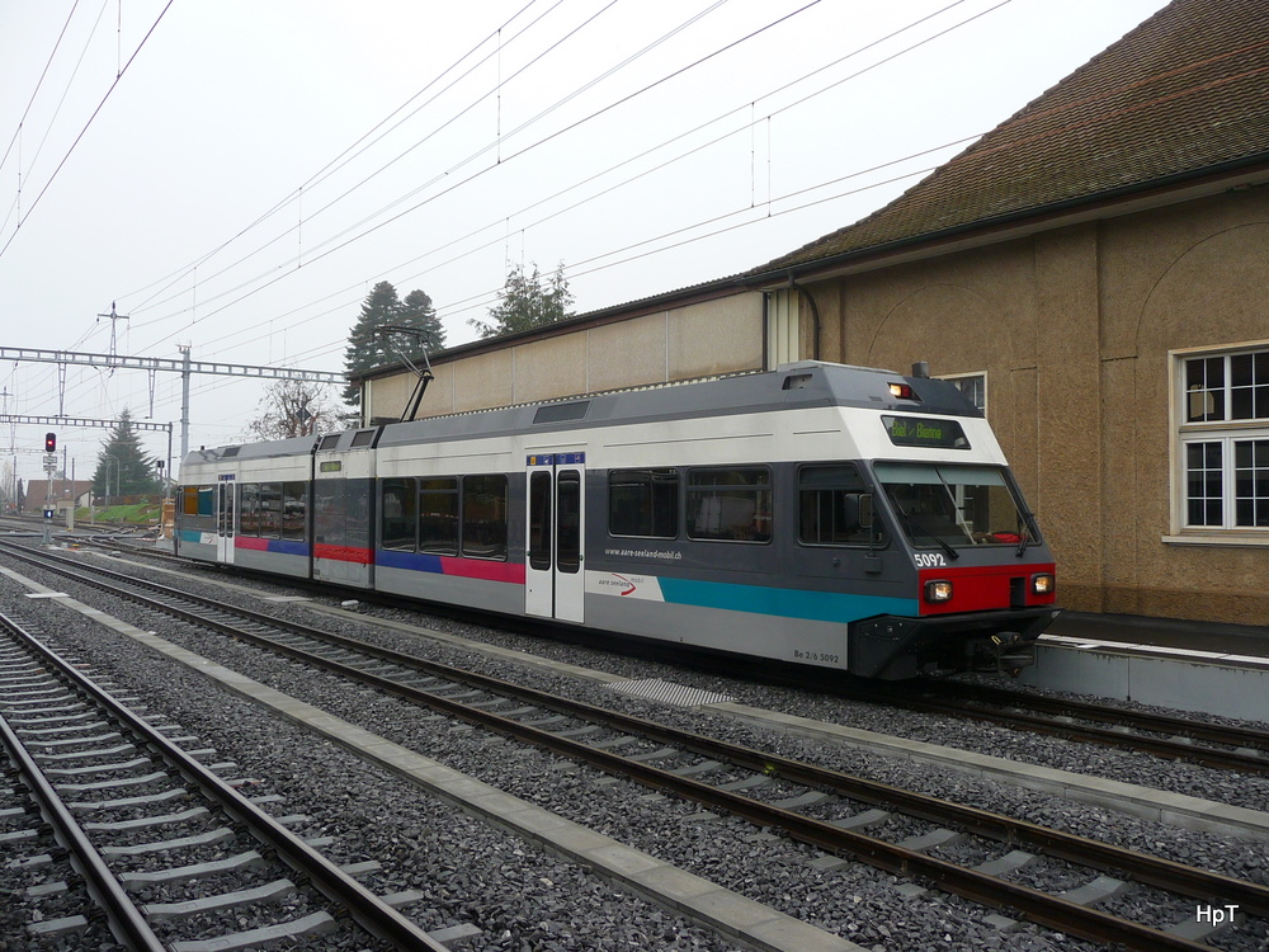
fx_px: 1100
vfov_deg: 46.8
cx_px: 634
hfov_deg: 60.0
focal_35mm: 30
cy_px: 476
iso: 100
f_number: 3.4
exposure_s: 1/125
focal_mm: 5
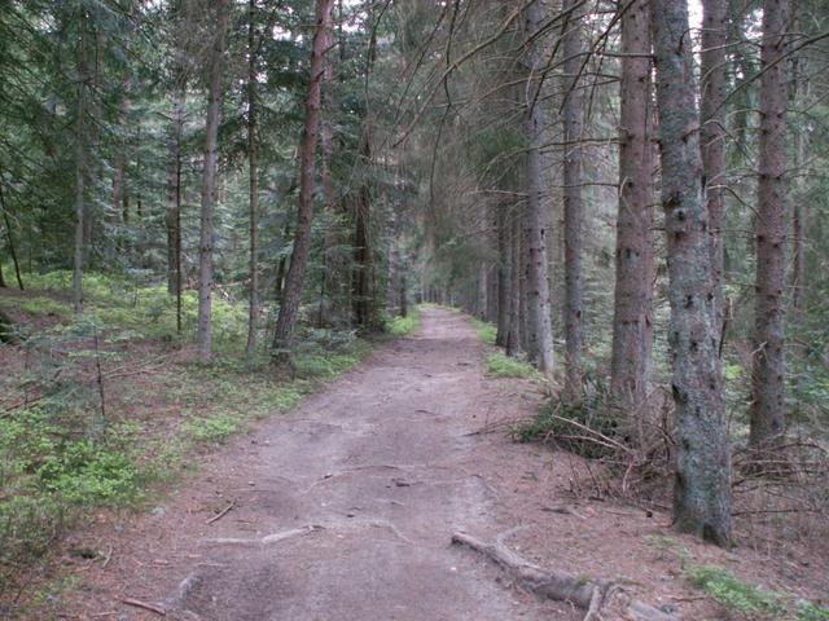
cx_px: 414
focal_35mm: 35
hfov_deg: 52.6
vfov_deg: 40.7
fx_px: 838
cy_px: 310
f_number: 2.8
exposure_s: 1/25
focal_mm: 5.86
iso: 160
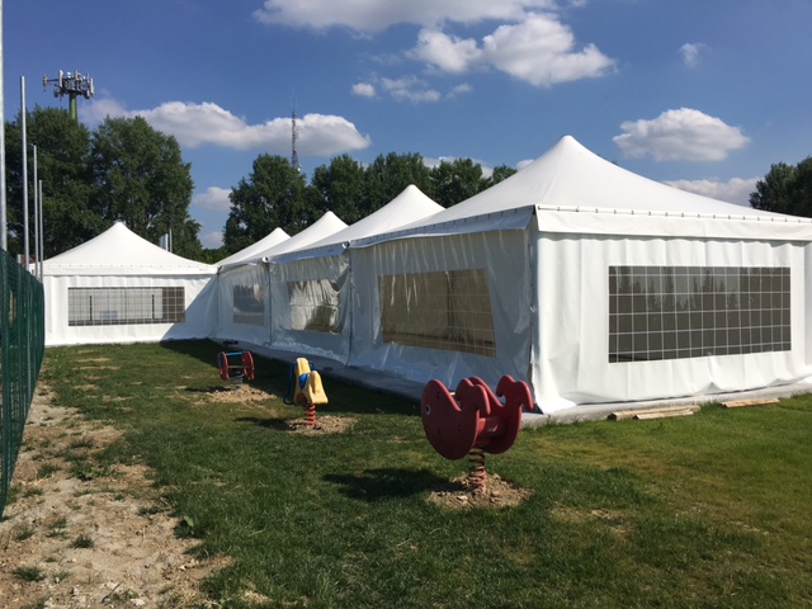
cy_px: 304
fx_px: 680
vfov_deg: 48.2
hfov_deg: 61.7
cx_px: 406
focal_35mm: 29
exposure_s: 1/3497
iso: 25
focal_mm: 4.15
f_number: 2.2
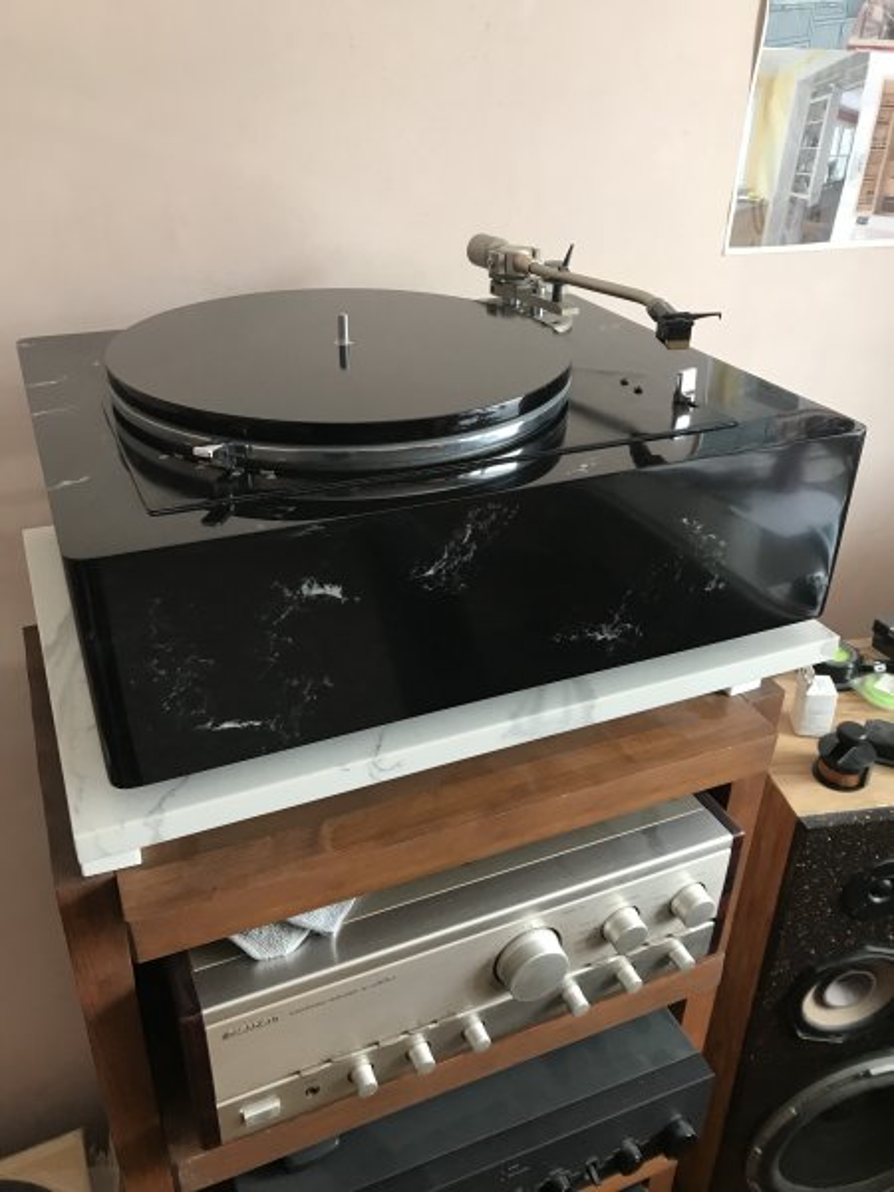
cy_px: 596
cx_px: 447
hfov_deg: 49.7
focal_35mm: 28
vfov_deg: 63.4
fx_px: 964
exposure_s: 1/20
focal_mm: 3.99
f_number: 1.8
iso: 40
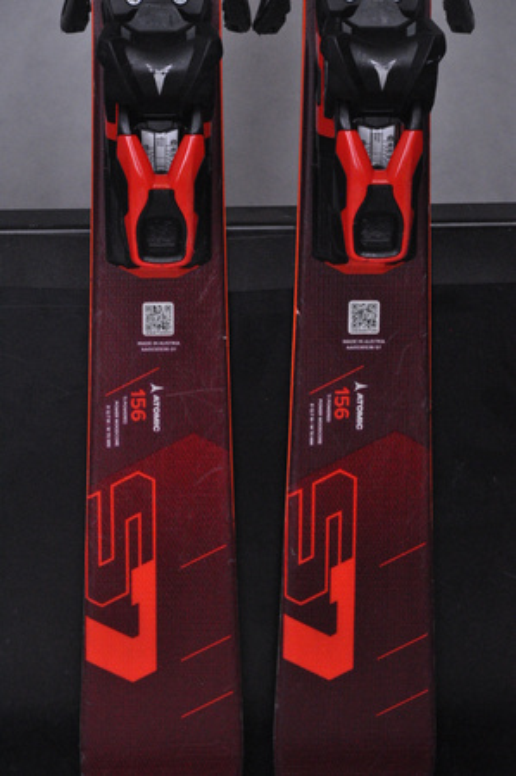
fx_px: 2974
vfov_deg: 14.9
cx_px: 258
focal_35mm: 138
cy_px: 388
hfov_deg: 9.9
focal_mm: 92
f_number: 9.5
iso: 3200
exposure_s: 1/125
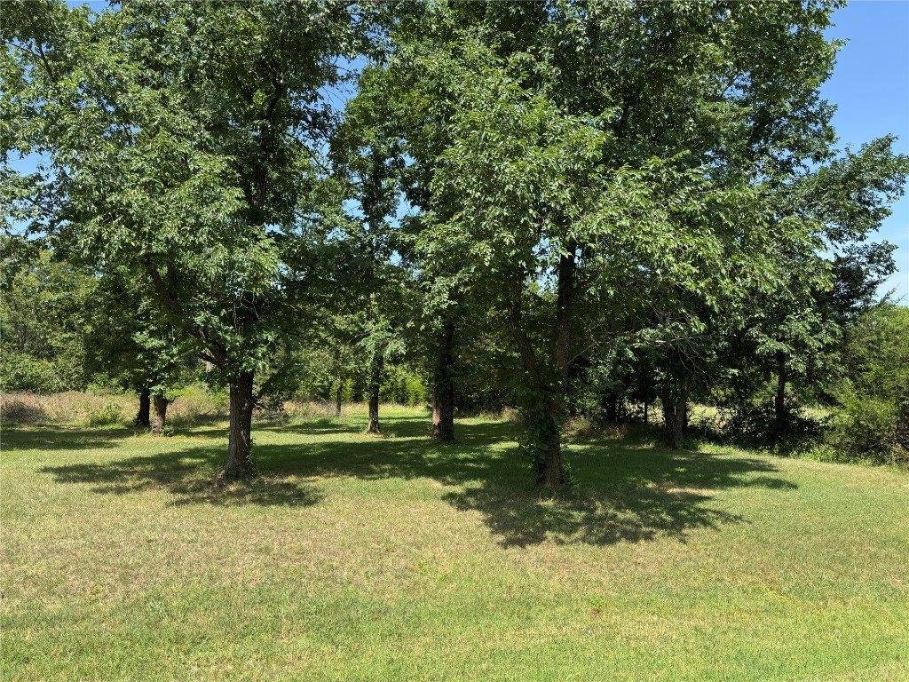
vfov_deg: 56.8
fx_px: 630
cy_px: 341
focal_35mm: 24
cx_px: 454
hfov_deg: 71.6
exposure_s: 1/1637
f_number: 1.78
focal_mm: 6.76
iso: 80
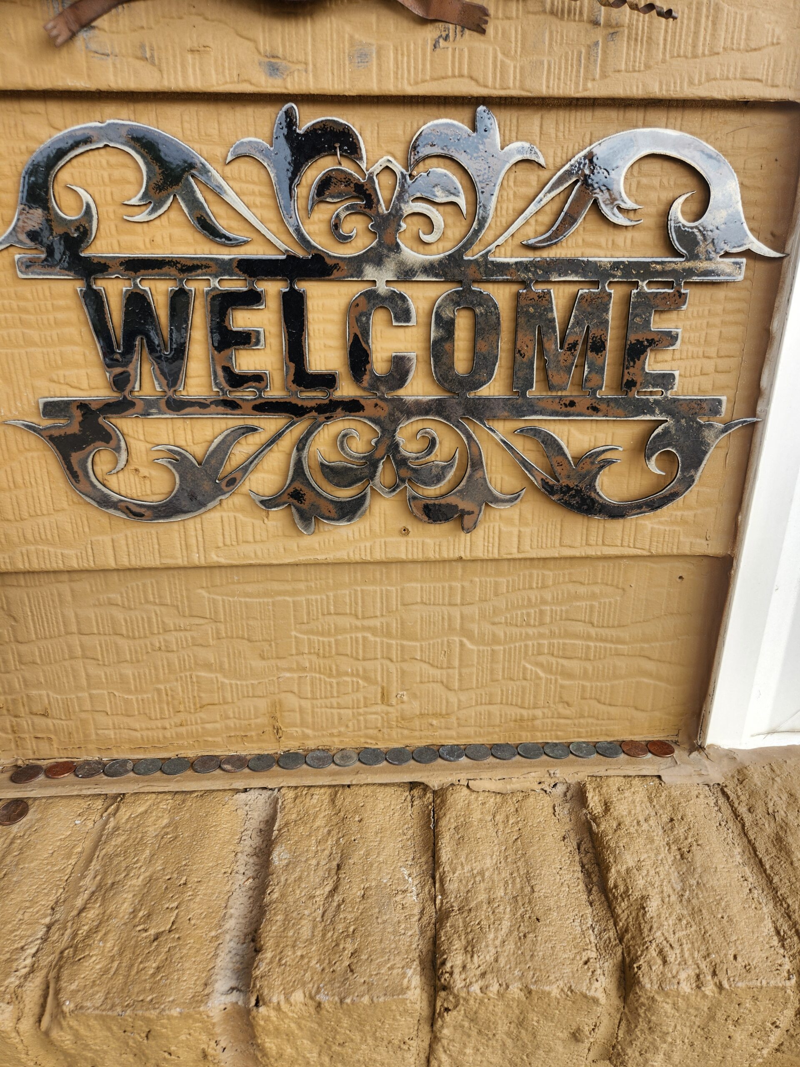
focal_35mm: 23
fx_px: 709
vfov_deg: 73.9
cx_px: 400
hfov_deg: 58.9
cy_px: 534
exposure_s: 1/139
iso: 20
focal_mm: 5.4
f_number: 1.8
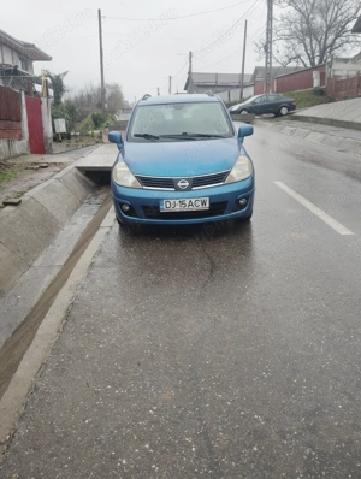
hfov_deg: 48.4
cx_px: 180
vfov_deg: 61.6
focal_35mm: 29
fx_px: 402
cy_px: 240
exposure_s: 1/146
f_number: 1.8
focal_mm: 4.25
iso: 50
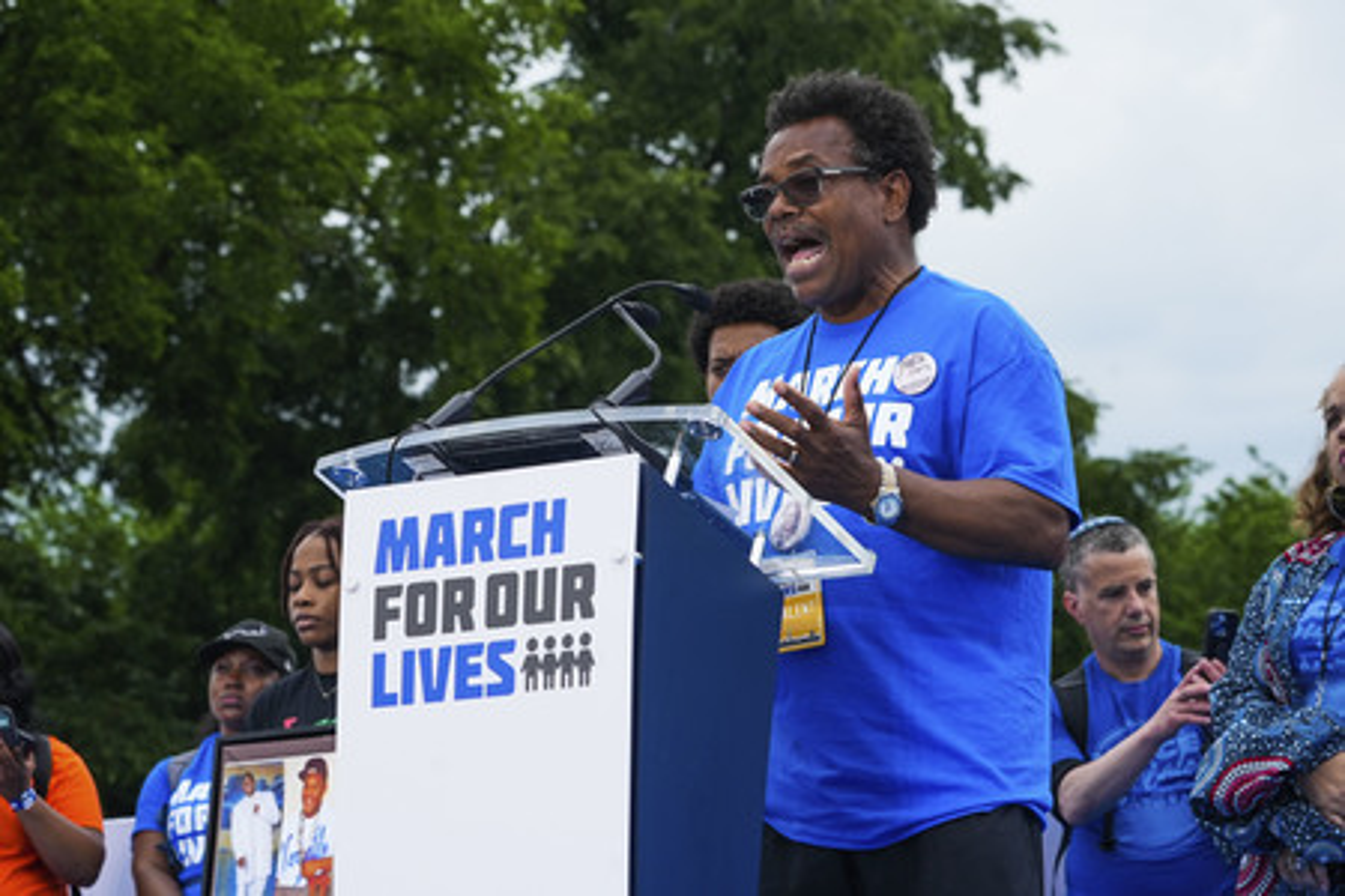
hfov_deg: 18.4
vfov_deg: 12.3
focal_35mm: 111
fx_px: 4147
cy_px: 448
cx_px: 672
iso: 1000
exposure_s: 1/640
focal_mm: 111
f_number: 9
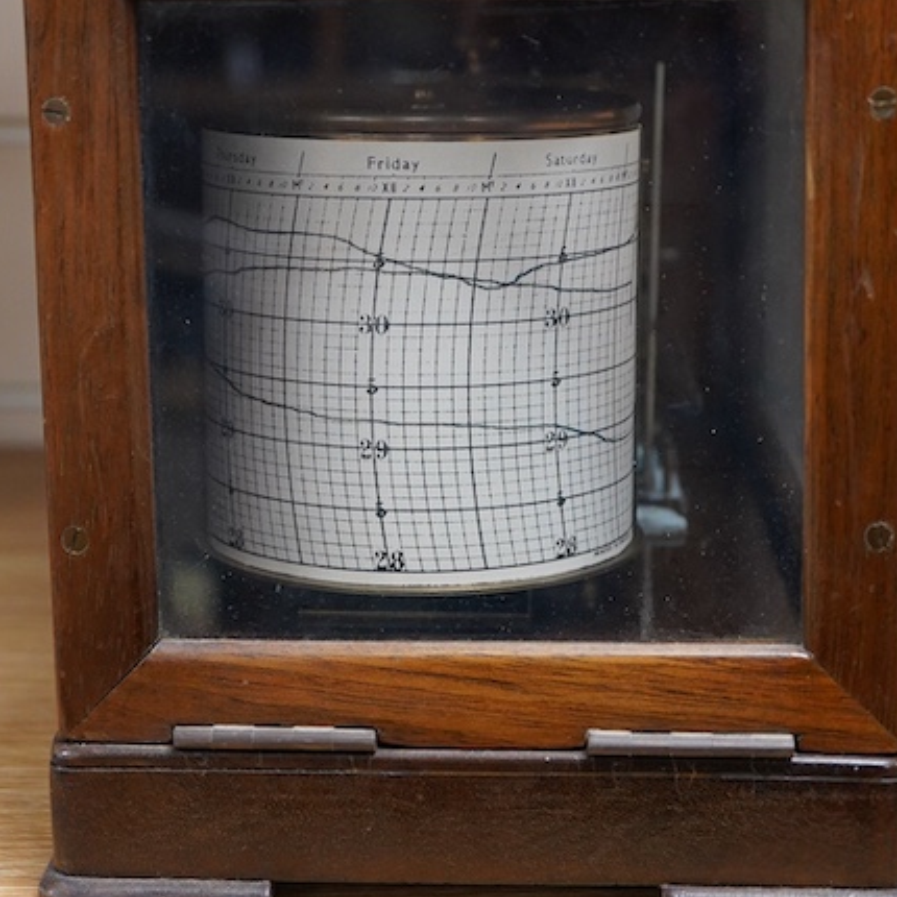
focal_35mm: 80
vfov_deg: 21.6
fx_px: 2345
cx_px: 469
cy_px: 365
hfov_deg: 21.7
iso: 1250
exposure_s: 1/125
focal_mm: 30
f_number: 3.5
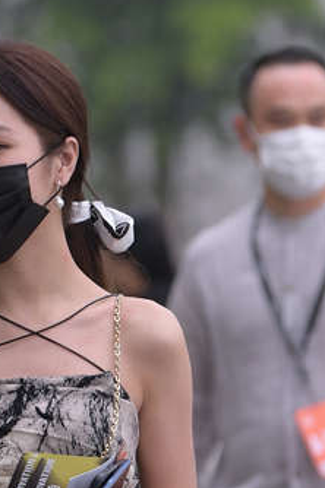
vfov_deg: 2.5
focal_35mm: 809
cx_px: -34
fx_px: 10977
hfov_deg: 1.7
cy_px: 747
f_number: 3.5
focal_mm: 150
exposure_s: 1/500
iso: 360
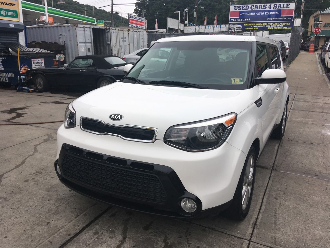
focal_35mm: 29
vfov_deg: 48.2
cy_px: 124
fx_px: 276
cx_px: 165
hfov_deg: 61.7
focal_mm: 4.15
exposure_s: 1/686
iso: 25
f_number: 2.2
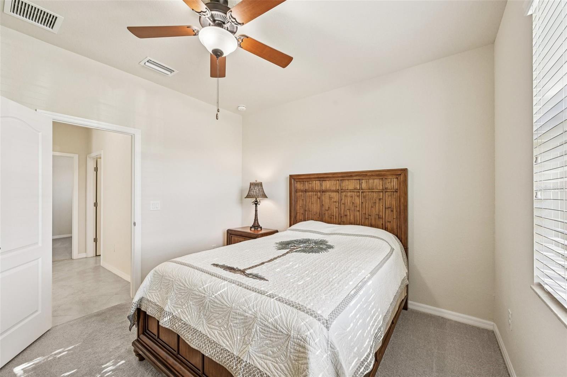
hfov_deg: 104.3
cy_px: 188
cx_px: 284
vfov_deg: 81.1
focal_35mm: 14
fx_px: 220
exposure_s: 1/40
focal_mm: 14
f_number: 8
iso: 400
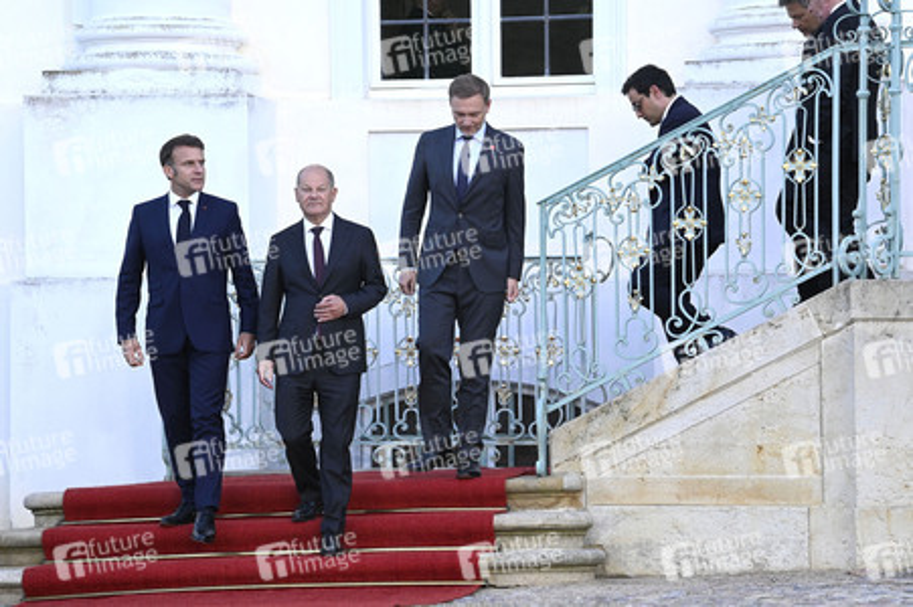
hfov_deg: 10.3
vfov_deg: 6.9
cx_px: 456
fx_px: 5068
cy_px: 304
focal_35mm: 200
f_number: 7.1
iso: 3200
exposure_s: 1/800
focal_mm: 200
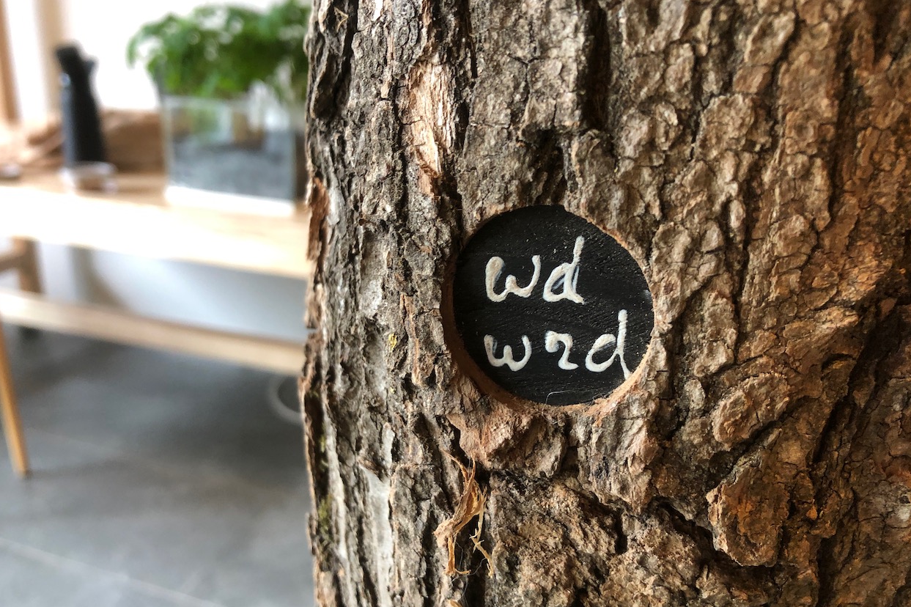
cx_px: 446
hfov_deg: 61.9
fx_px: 759
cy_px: 327
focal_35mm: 30
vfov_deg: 43.6
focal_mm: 4
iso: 40
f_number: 1.8
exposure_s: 1/25
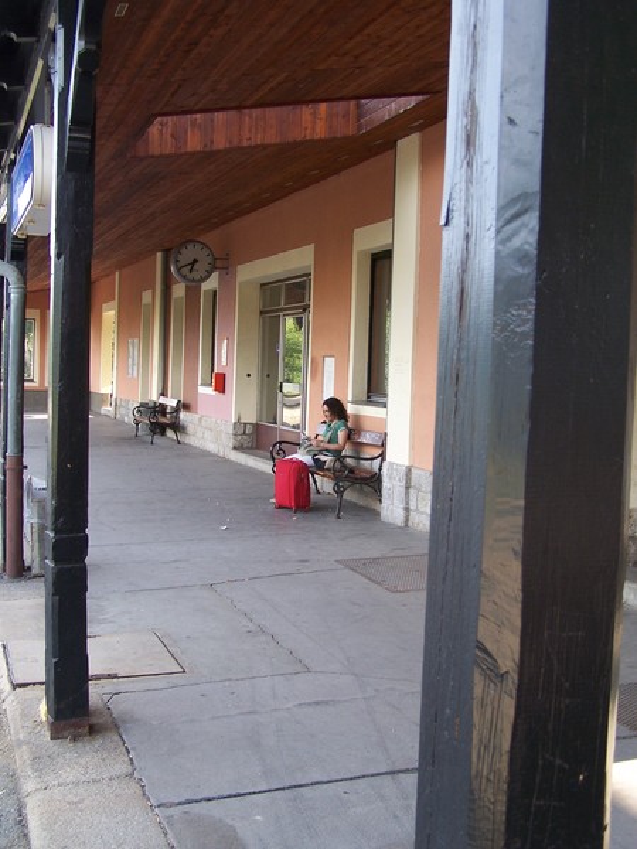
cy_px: 424
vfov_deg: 43.9
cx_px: 318
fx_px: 1055
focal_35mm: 43
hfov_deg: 33.6
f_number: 2.9
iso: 80
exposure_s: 1/80
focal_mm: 7.1
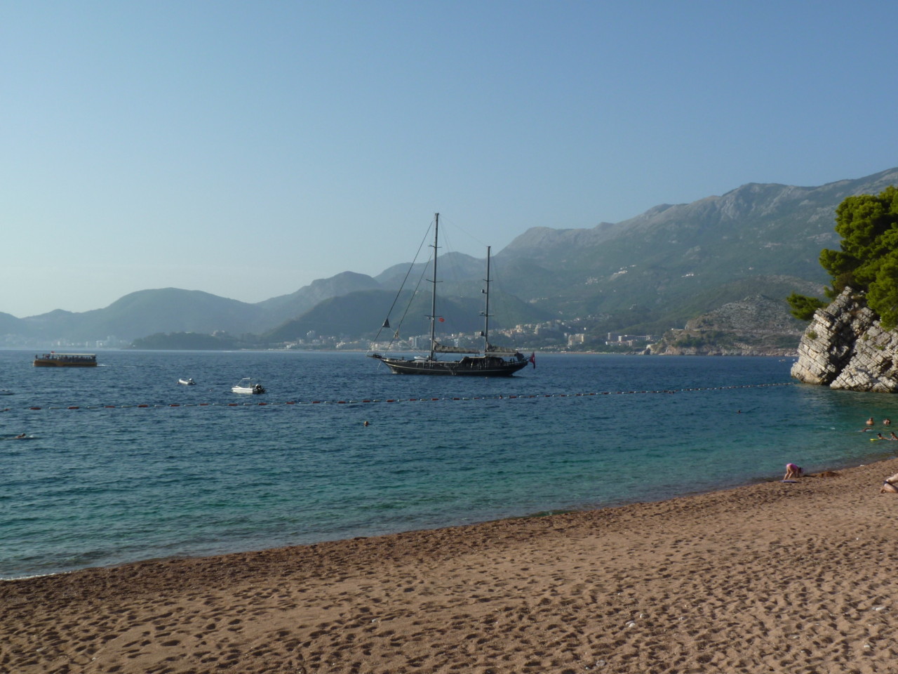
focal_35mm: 40
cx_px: 449
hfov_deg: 46.8
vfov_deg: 36.0
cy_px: 337
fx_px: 1038
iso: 80
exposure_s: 1/400
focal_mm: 7.1
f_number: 5.6
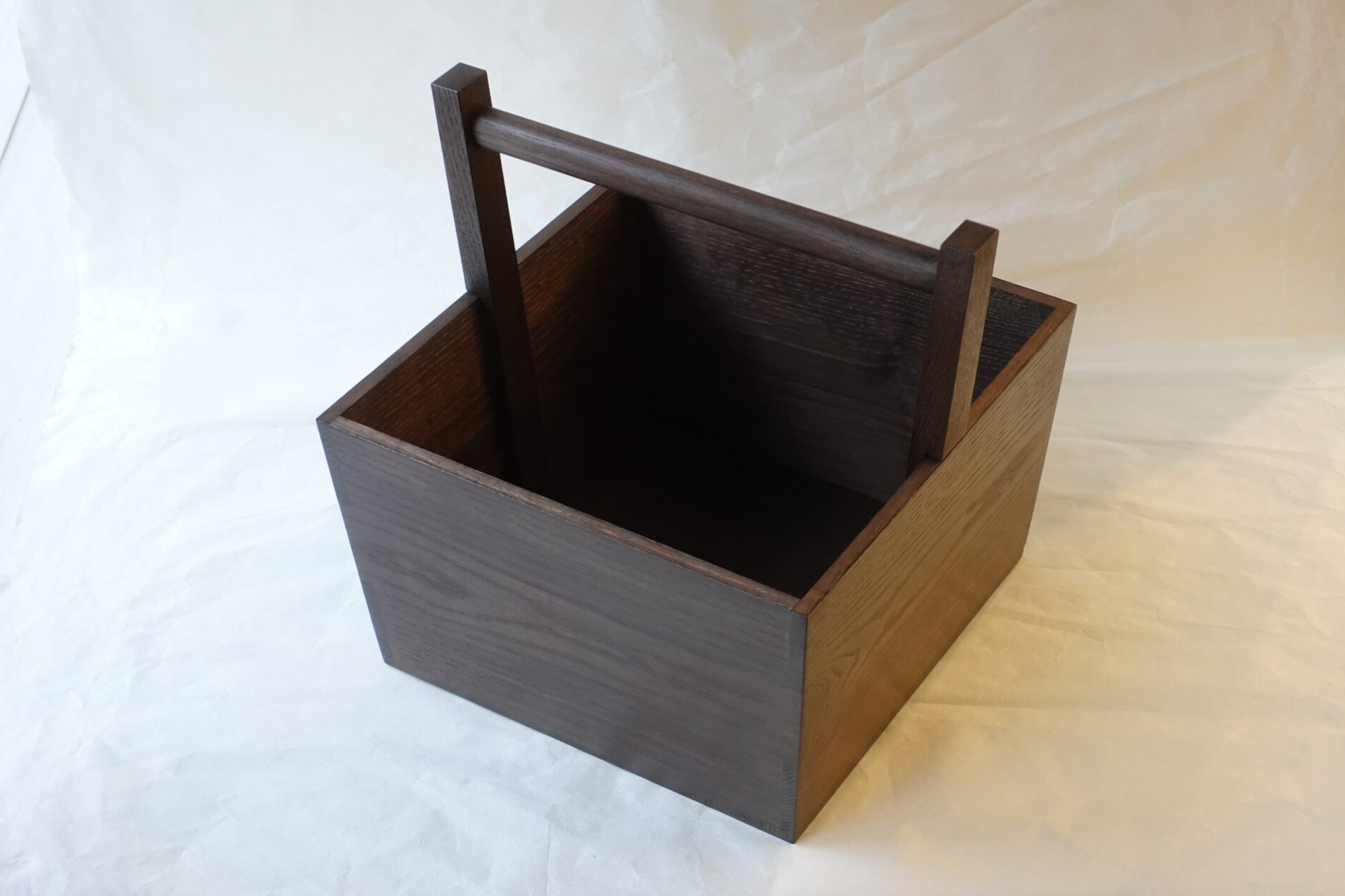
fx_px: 2652
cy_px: 452
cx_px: 679
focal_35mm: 71
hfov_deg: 28.5
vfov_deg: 19.2
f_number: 2.8
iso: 800
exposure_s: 1/30
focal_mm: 25.7
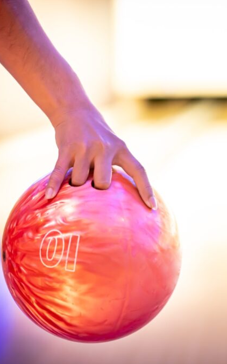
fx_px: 841
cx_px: 165
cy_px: 183
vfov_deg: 24.4
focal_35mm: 85
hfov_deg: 15.3
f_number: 1.8
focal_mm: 55
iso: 1600
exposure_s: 1/100
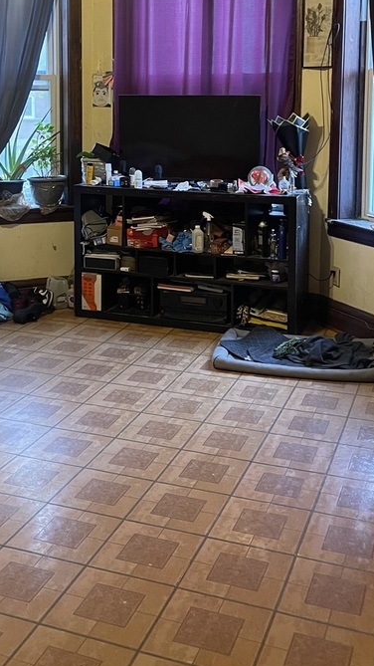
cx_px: 147
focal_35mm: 44
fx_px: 776
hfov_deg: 27.0
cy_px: 174
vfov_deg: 45.0
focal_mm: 5.1
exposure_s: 1/40
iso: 500
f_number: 1.6
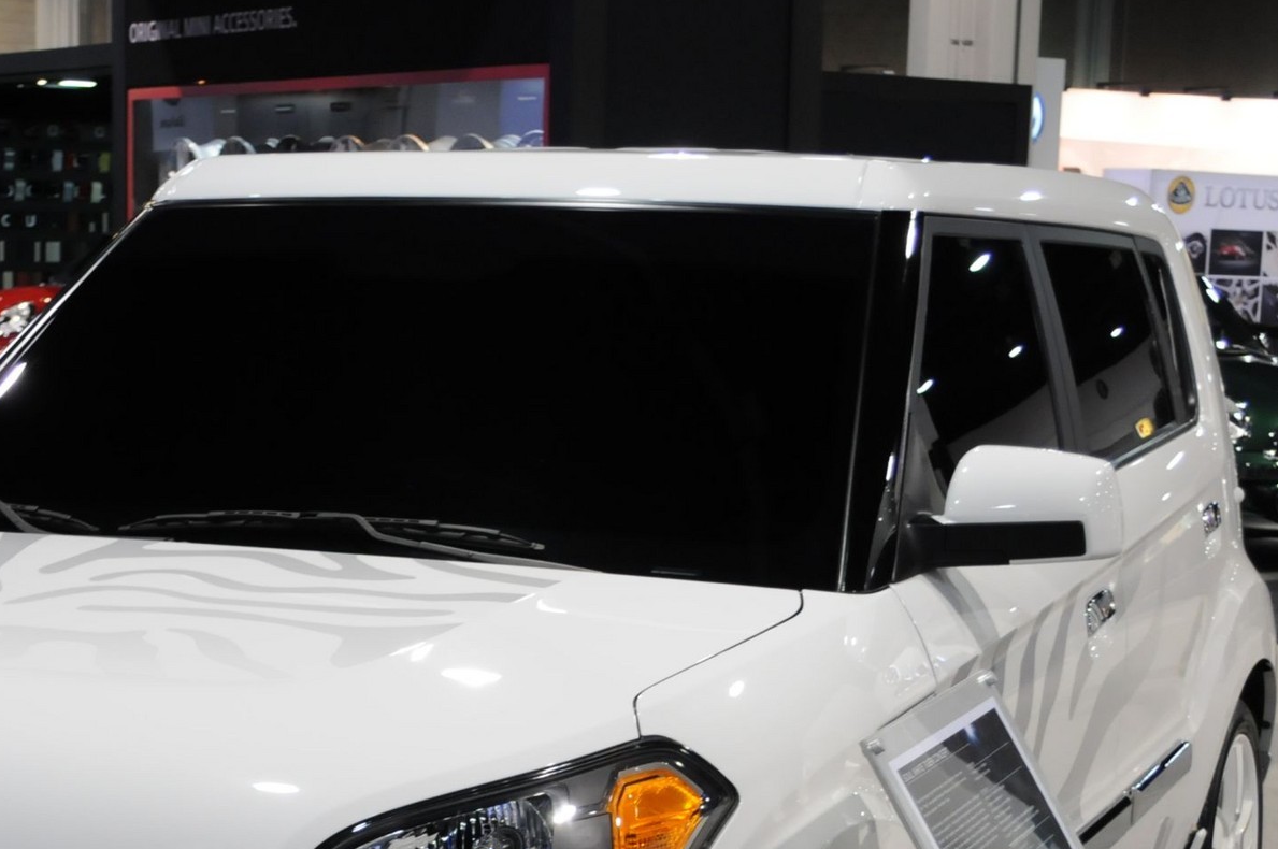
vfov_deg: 16.3
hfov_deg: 24.7
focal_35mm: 82
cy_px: 839
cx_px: 488
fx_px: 2908
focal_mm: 26
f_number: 4.2
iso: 800
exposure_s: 1/40
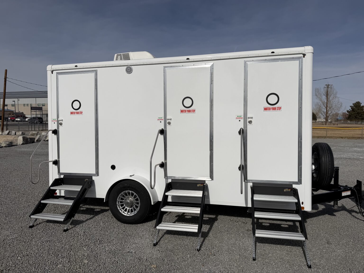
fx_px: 252
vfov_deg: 56.8
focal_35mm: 24
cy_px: 136
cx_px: 182
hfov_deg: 71.6
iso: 80
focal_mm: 6.76
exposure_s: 1/22727
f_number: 1.78
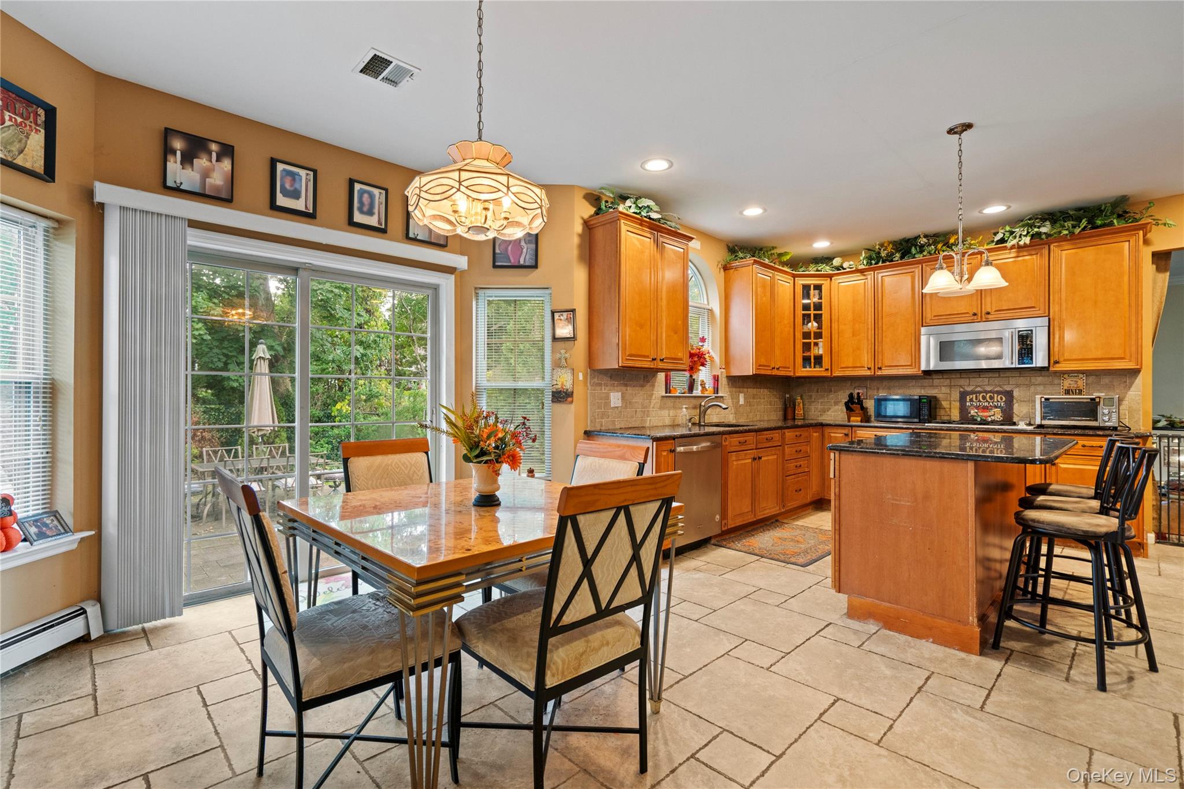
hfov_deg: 96.7
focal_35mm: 16
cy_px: 394
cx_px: 592
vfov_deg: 73.7
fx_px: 526
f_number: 5.6
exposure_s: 1/10
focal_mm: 16
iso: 1250
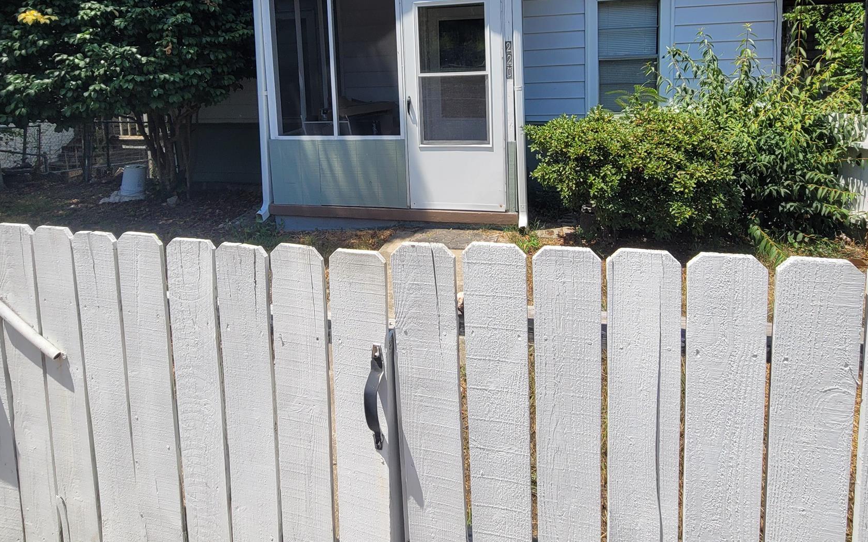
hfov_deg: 88.0
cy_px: 108
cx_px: 439
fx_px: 449
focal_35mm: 19
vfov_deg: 57.5
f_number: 2.2
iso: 50
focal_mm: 2.2
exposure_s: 1/1433
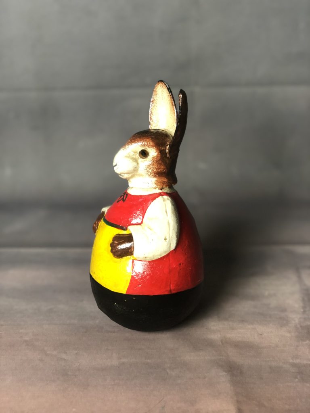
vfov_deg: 36.8
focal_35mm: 52
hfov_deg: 28.0
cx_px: 155
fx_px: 621
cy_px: 206
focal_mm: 6
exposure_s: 1/33
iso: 125
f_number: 2.4
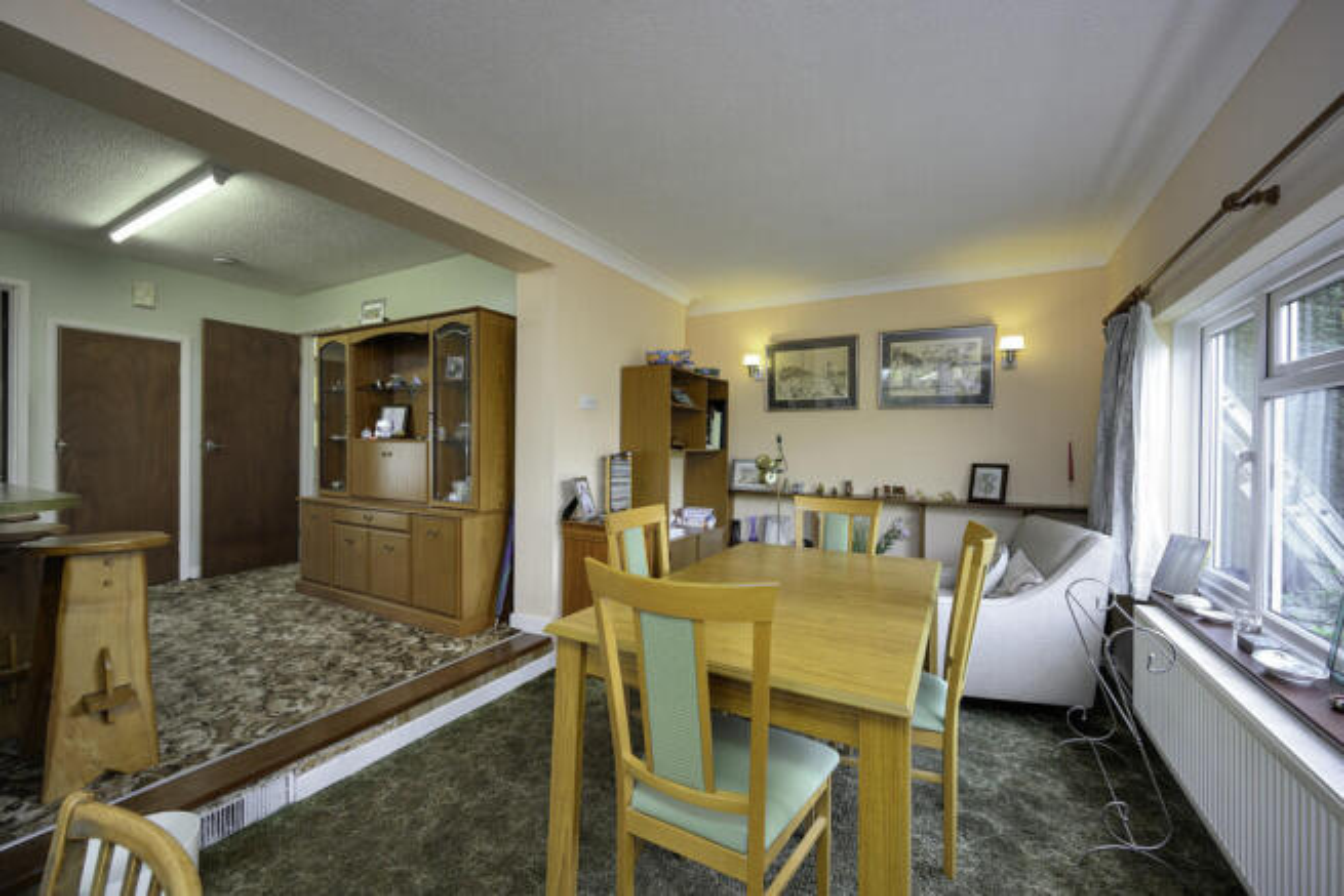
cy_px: 448
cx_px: 672
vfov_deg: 81.2
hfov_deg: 104.2
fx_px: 523
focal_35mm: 14
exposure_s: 1/60
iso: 320
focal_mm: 14
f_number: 4
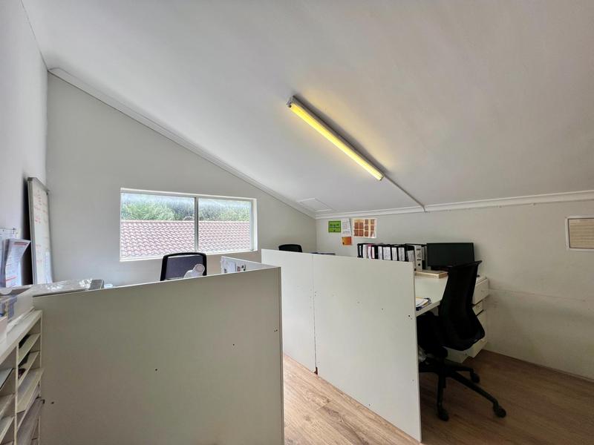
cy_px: 222
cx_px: 297
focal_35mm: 13
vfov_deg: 89.9
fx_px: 223
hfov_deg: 106.2
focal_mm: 1.57
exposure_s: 1/105
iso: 32
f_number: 1.8
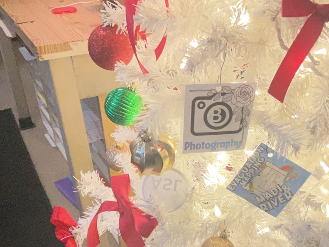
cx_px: 209
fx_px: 428
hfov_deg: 41.7
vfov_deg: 31.8
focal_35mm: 45
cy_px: 176
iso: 160
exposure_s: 1/60
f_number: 1.8
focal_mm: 3
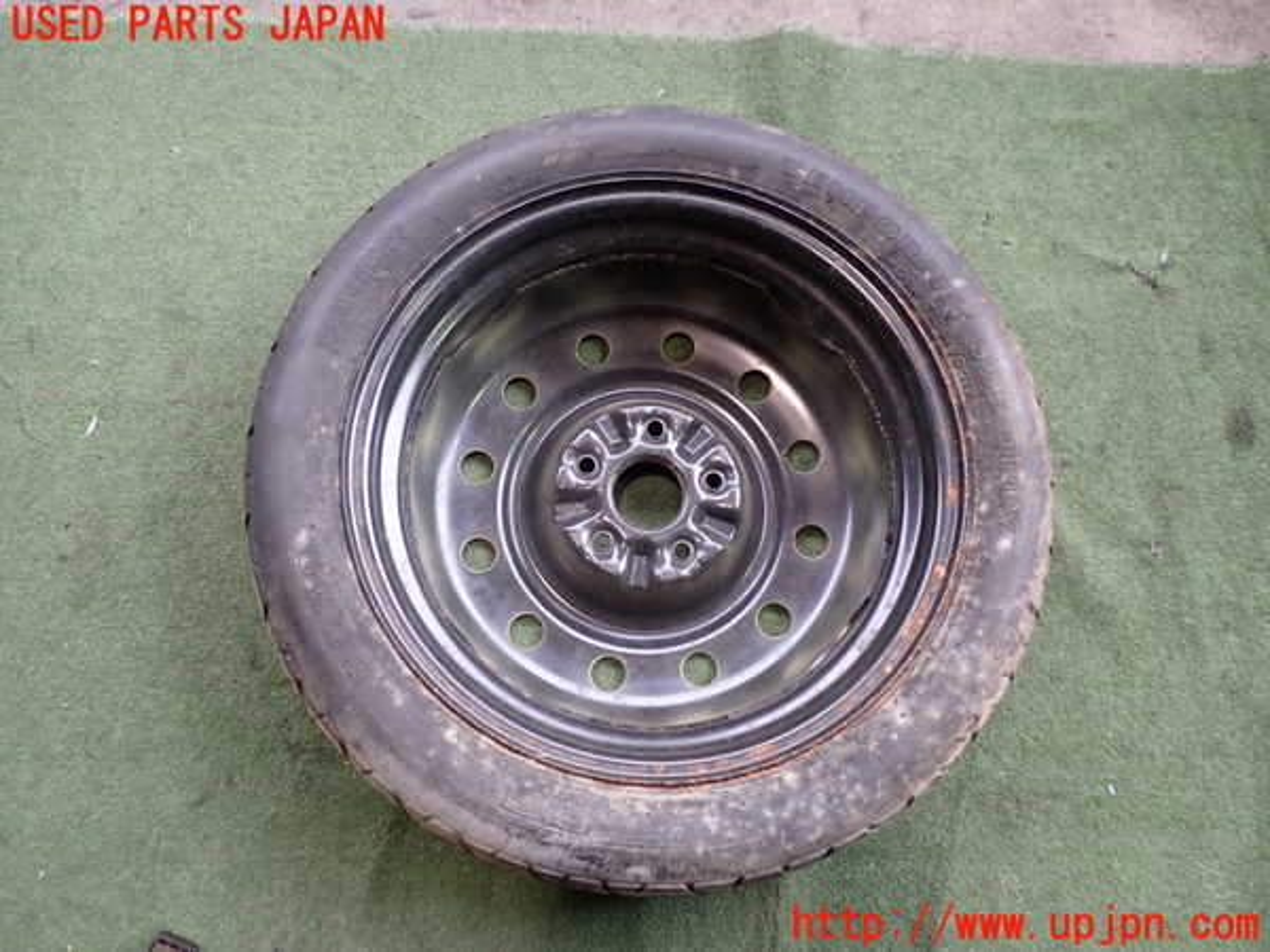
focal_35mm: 30
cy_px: 476
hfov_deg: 60.0
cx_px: 635
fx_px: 1101
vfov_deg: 46.8
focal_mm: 5.4
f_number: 2.3
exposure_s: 1/40
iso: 200
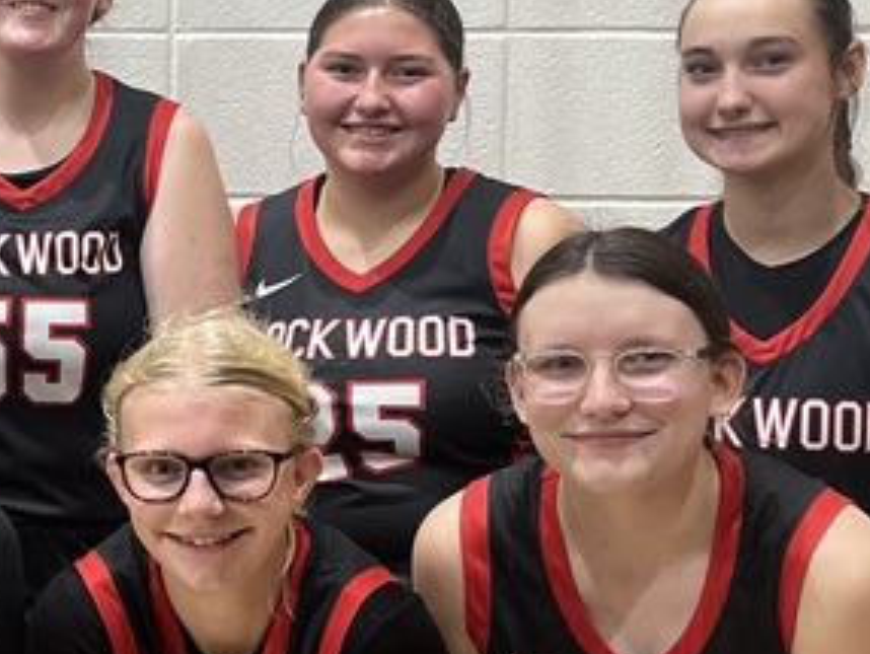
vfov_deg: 15.9
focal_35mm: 93
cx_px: -97
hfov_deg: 20.1
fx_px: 2339
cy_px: 383
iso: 160
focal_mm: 5.1
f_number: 1.6
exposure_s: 1/60
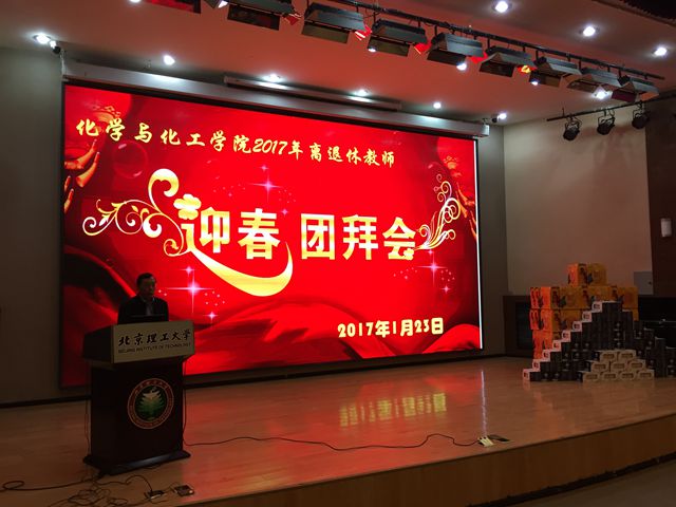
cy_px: 254
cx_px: 338
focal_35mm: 29
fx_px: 566
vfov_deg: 48.2
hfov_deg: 61.7
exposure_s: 1/33
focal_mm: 4.15
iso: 50
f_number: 2.2
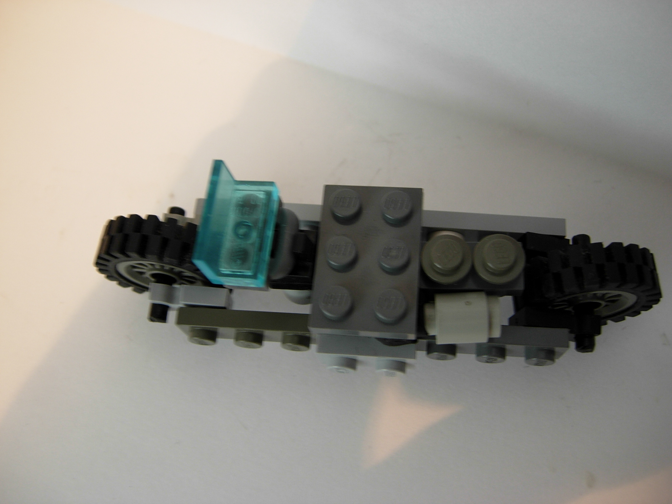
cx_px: 336
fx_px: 699
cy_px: 252
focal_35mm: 36
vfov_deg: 39.7
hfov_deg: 51.4
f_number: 2.7
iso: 50
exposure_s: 1/12.3
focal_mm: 7.5
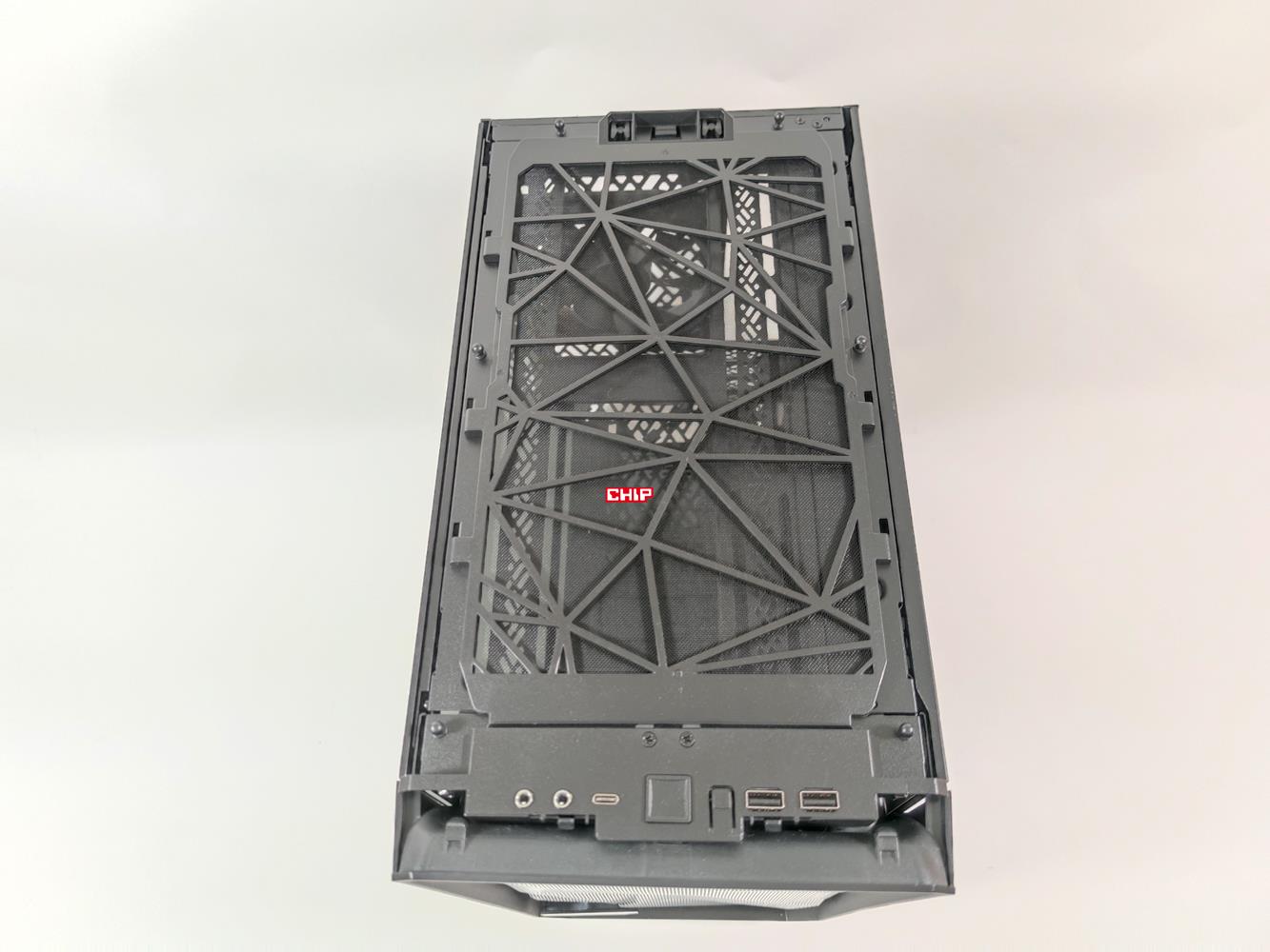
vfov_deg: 56.8
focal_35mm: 24
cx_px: 635
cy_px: 476
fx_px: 881
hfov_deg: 71.6
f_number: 1.85
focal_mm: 6.78
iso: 357
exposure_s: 1/17
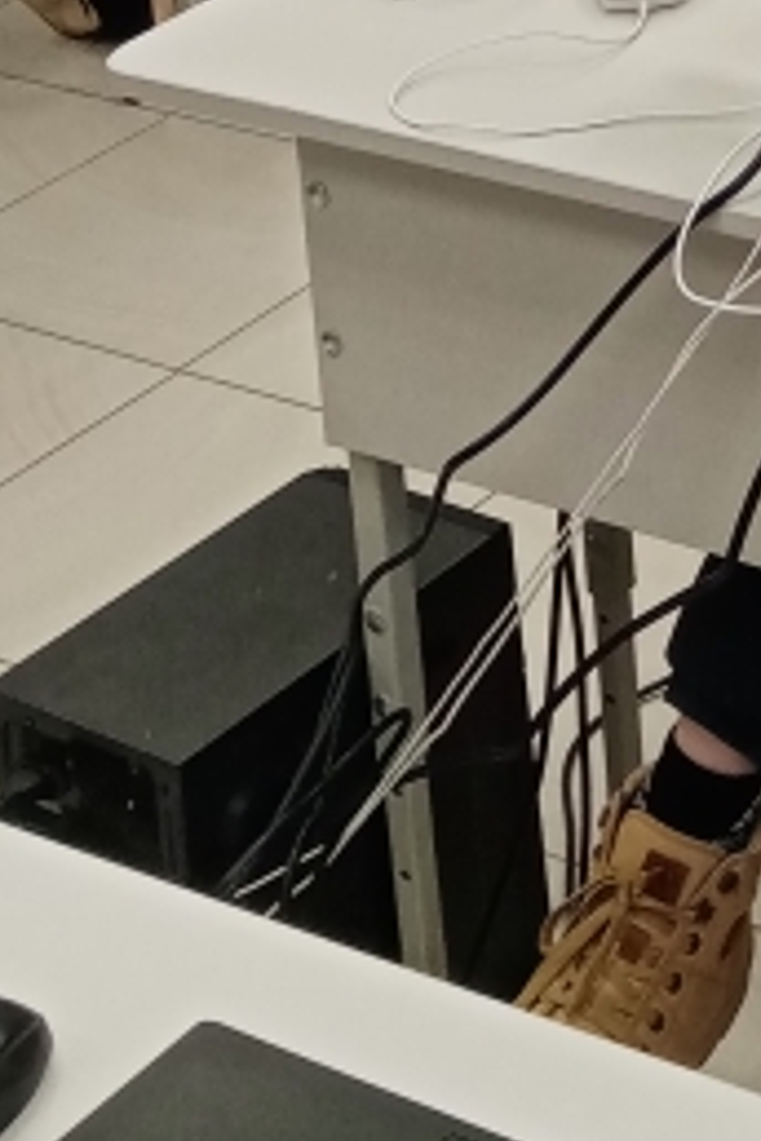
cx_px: 1142
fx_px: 3456
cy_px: -725
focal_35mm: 109
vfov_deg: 16.5
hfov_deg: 12.0
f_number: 1.8
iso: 128
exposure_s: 1/100
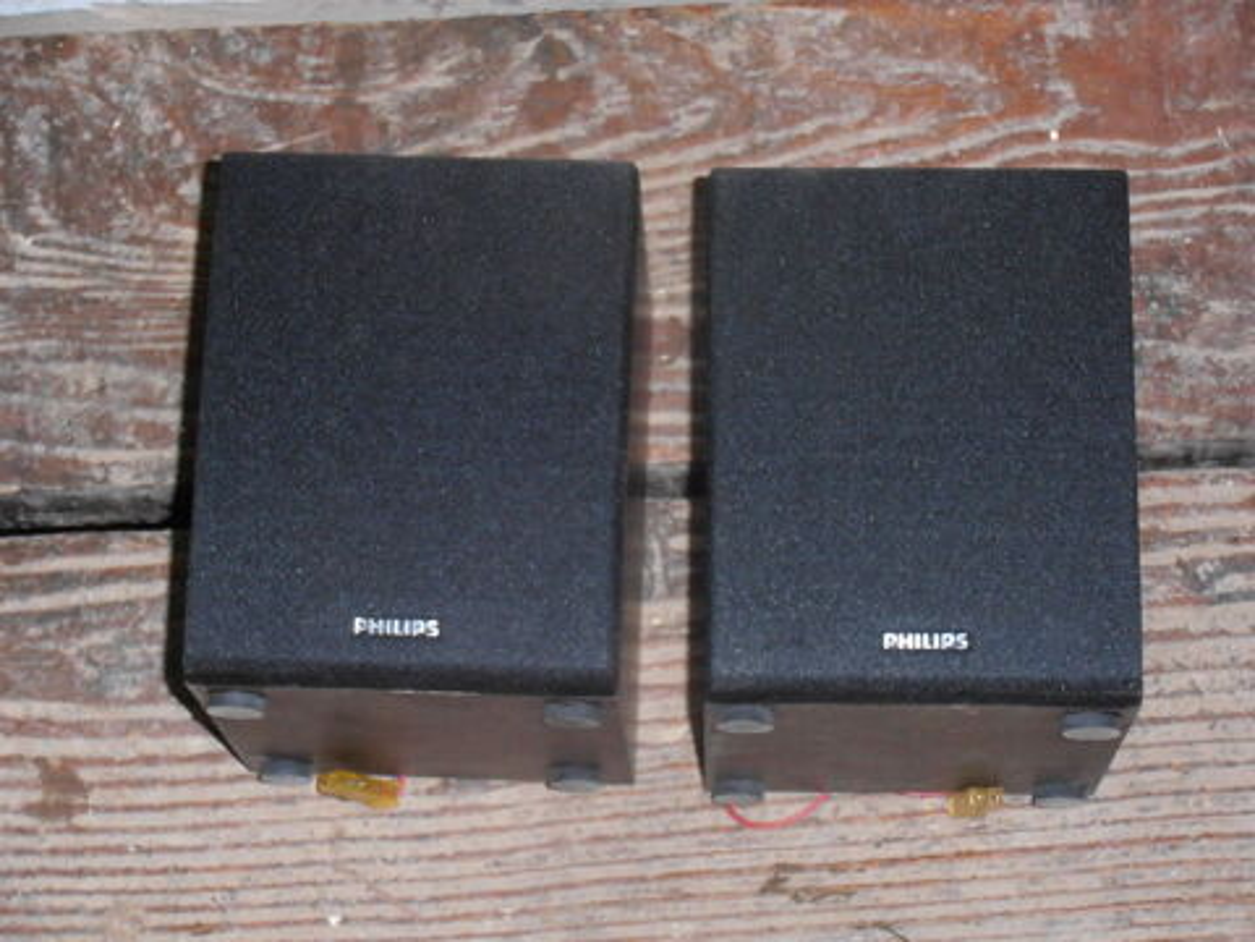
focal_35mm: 111
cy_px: 471
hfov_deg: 17.7
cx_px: 628
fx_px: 4024
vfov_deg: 13.3
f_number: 5.5
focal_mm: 19.64
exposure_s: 1/80
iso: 320
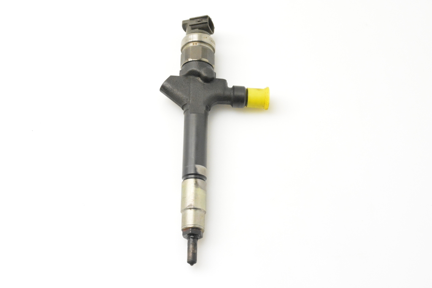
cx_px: 216
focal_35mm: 54
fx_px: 648
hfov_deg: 36.9
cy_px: 144
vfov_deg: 25.0
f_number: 9
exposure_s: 1/320
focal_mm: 36
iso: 6400
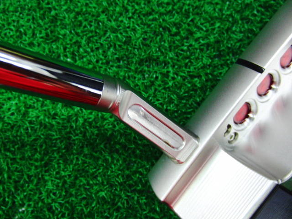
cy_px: 110
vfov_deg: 38.7
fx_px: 312
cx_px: 146
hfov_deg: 50.1
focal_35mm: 37
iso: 400
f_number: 3.6
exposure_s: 1/40
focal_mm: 6.42
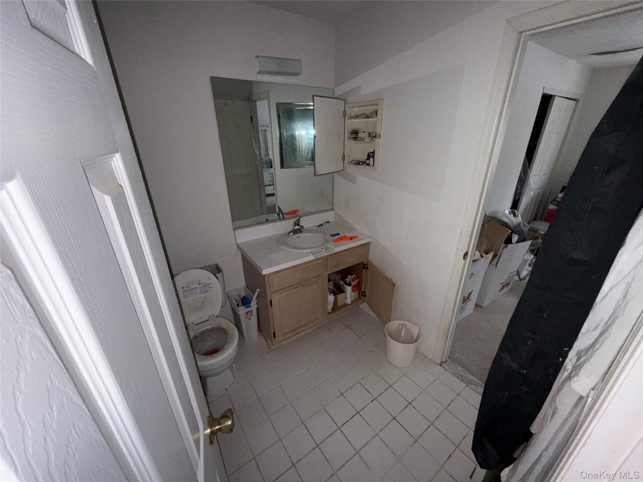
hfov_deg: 102.1
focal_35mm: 14
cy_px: 241
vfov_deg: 85.7
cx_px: 322
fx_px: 260
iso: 200
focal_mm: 2.22
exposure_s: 1/43
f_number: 2.2
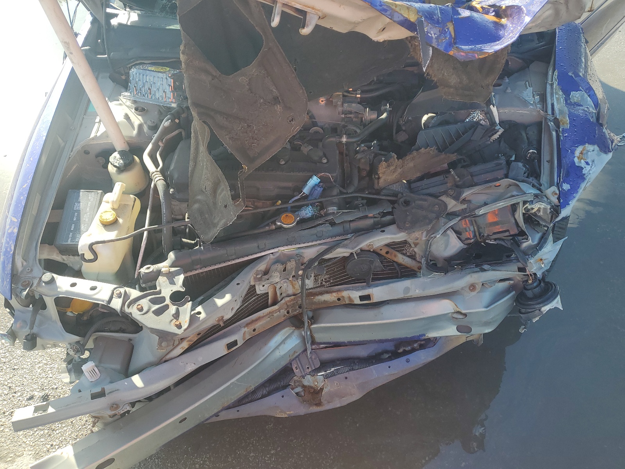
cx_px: 312
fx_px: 469
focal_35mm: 26
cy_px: 234
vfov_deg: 53.1
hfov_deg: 67.3
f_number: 1.5
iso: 50
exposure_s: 1/667
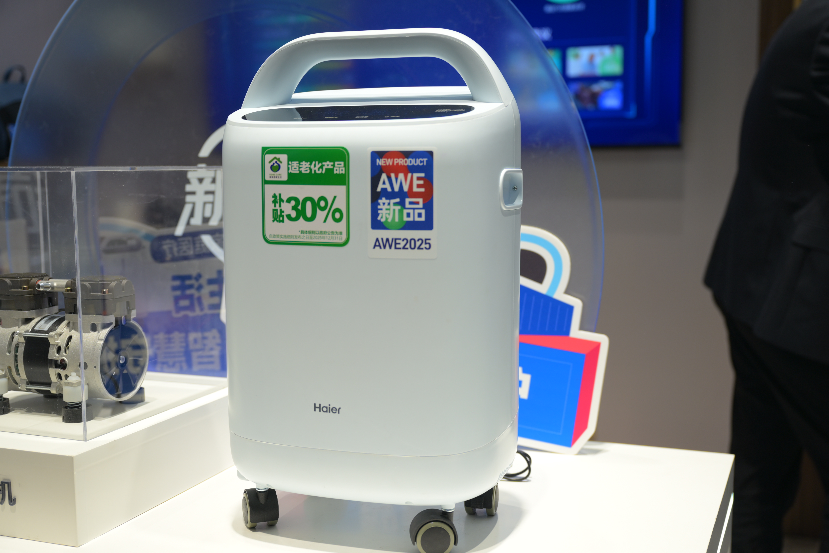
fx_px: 1013
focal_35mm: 44
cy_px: 298
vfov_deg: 30.5
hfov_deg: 44.5
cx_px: 435
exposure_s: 1/80
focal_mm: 40
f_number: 2.8
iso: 100
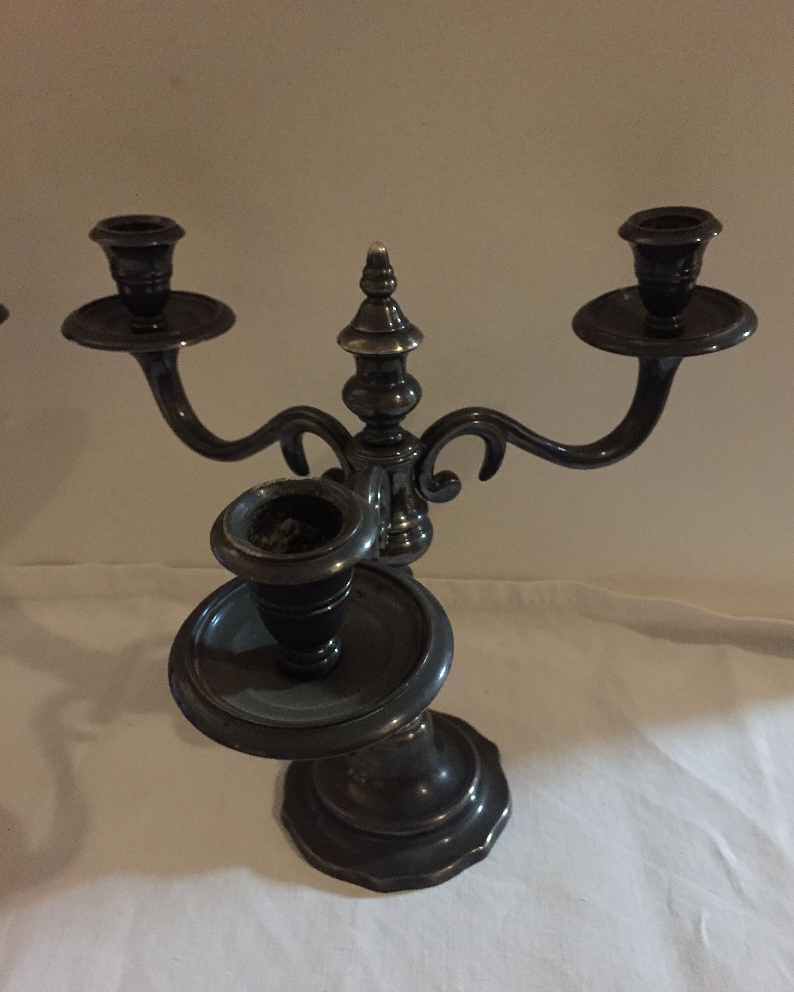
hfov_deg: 47.1
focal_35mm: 31
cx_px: 401
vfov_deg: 57.2
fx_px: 911
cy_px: 498
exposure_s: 1/17
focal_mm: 4.15
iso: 500
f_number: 2.2
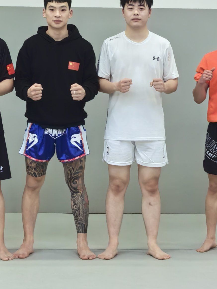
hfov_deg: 9.0
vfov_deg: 12.0
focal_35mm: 164
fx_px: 1371
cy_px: 29
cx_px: 83
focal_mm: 5.72
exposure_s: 1/100
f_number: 2
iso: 100
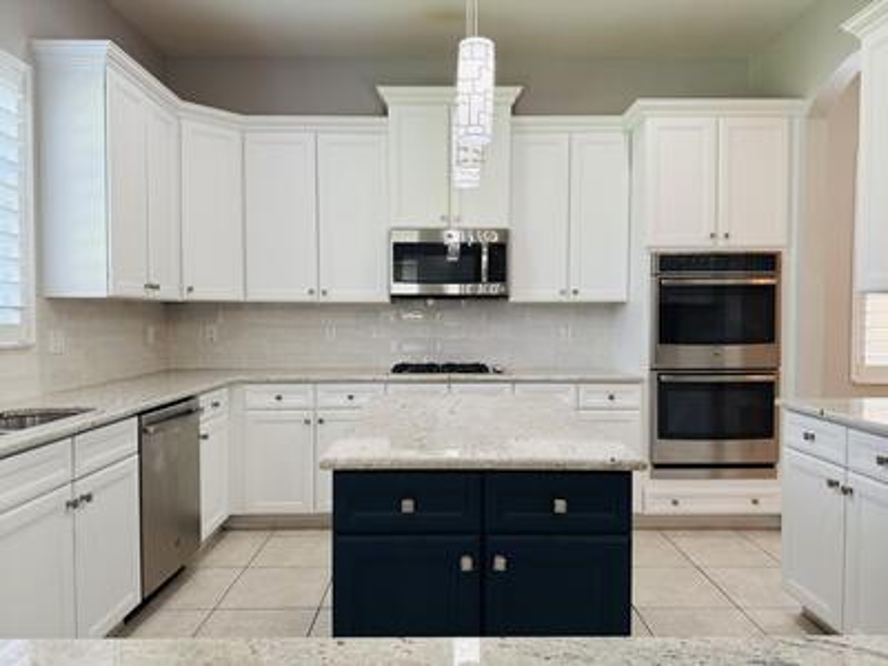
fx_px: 616
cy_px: 333
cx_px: 444
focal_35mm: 24
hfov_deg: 71.6
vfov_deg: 56.8
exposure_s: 1/123
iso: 125
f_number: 1.78
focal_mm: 6.76
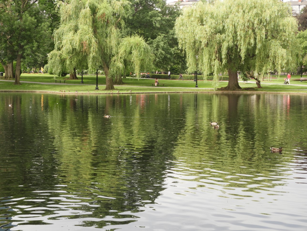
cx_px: 160
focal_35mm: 73
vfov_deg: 20.2
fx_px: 648
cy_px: 124
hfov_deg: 26.7
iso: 100
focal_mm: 11.6
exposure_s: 1/200
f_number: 4.2
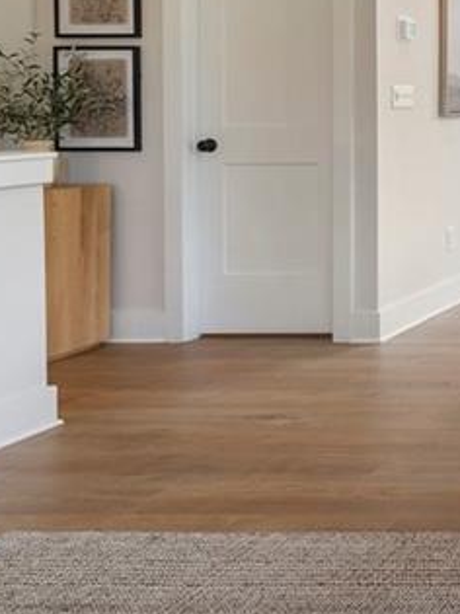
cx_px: 879
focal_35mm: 50
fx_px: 887
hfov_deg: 19.5
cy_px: 173
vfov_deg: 37.5
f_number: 7.1
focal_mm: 16
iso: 640
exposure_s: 1/8
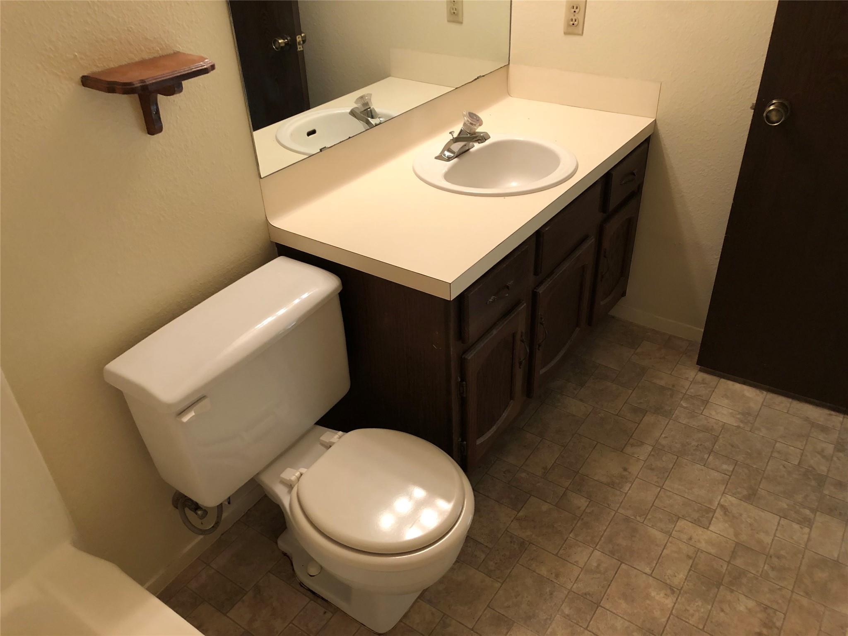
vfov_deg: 49.7
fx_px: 686
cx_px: 424
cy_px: 318
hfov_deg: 63.4
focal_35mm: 28
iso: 64
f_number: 1.8
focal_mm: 4
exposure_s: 1/15
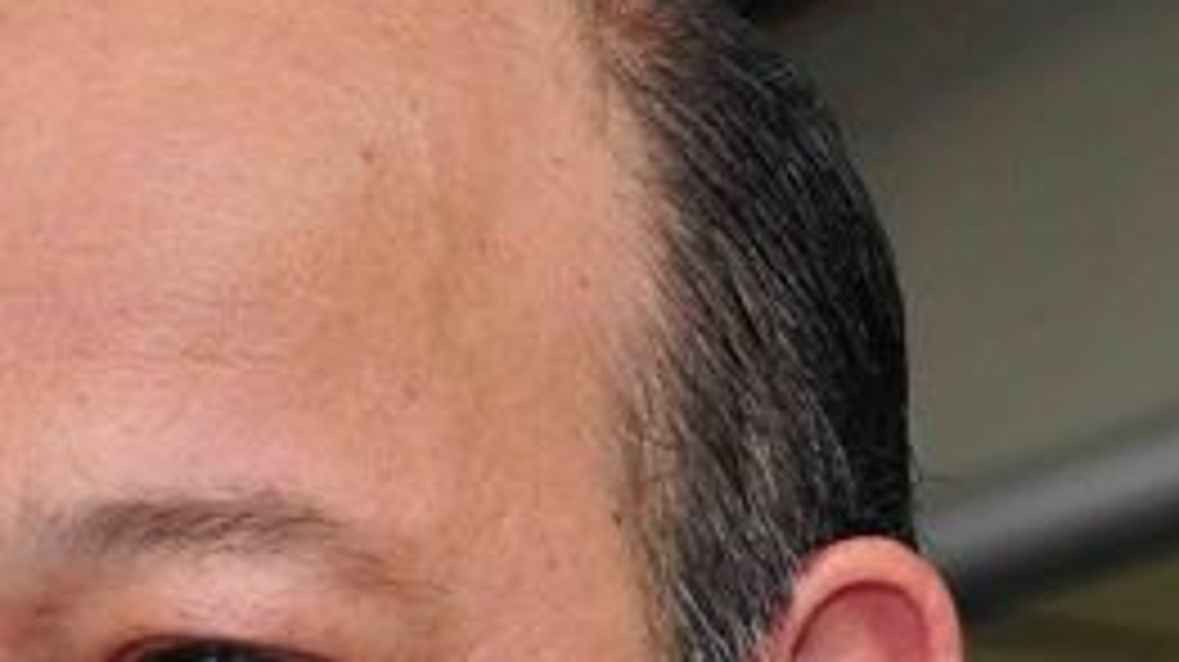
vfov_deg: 5.0
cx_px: 288
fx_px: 7498
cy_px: 849
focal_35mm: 240
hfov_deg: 9.0
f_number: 5
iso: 250
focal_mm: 50
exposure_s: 1/60
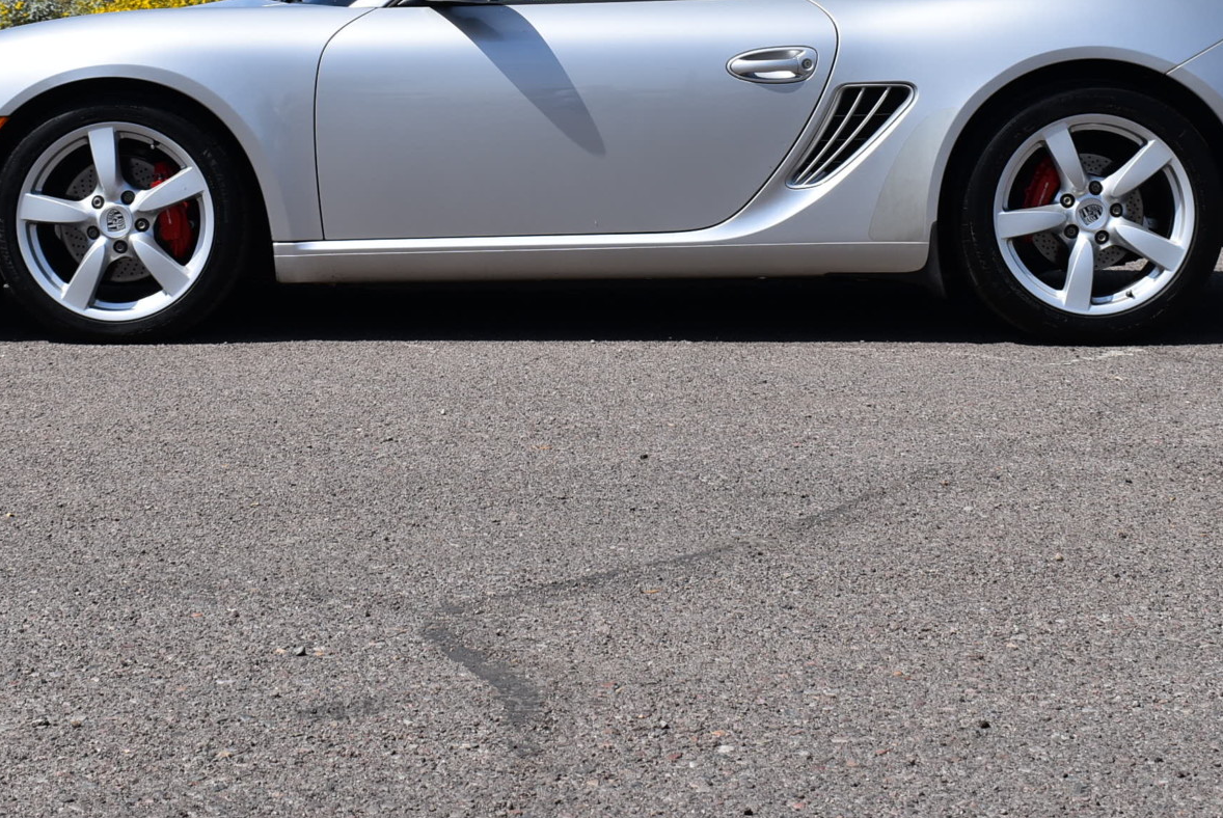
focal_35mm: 73
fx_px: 2482
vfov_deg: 18.5
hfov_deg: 27.7
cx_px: 536
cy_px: 112
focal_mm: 28
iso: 100
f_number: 10
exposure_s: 1/400
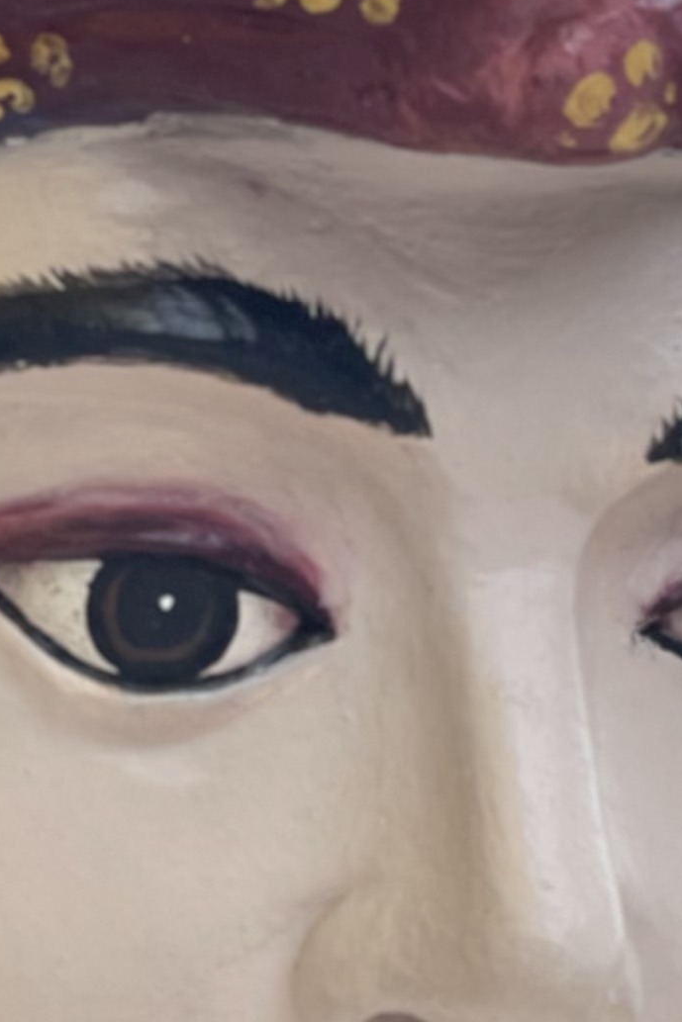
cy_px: 302
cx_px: 219
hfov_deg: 6.5
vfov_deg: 9.7
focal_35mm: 211
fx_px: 5993
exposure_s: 1/705
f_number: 2
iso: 32
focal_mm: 6
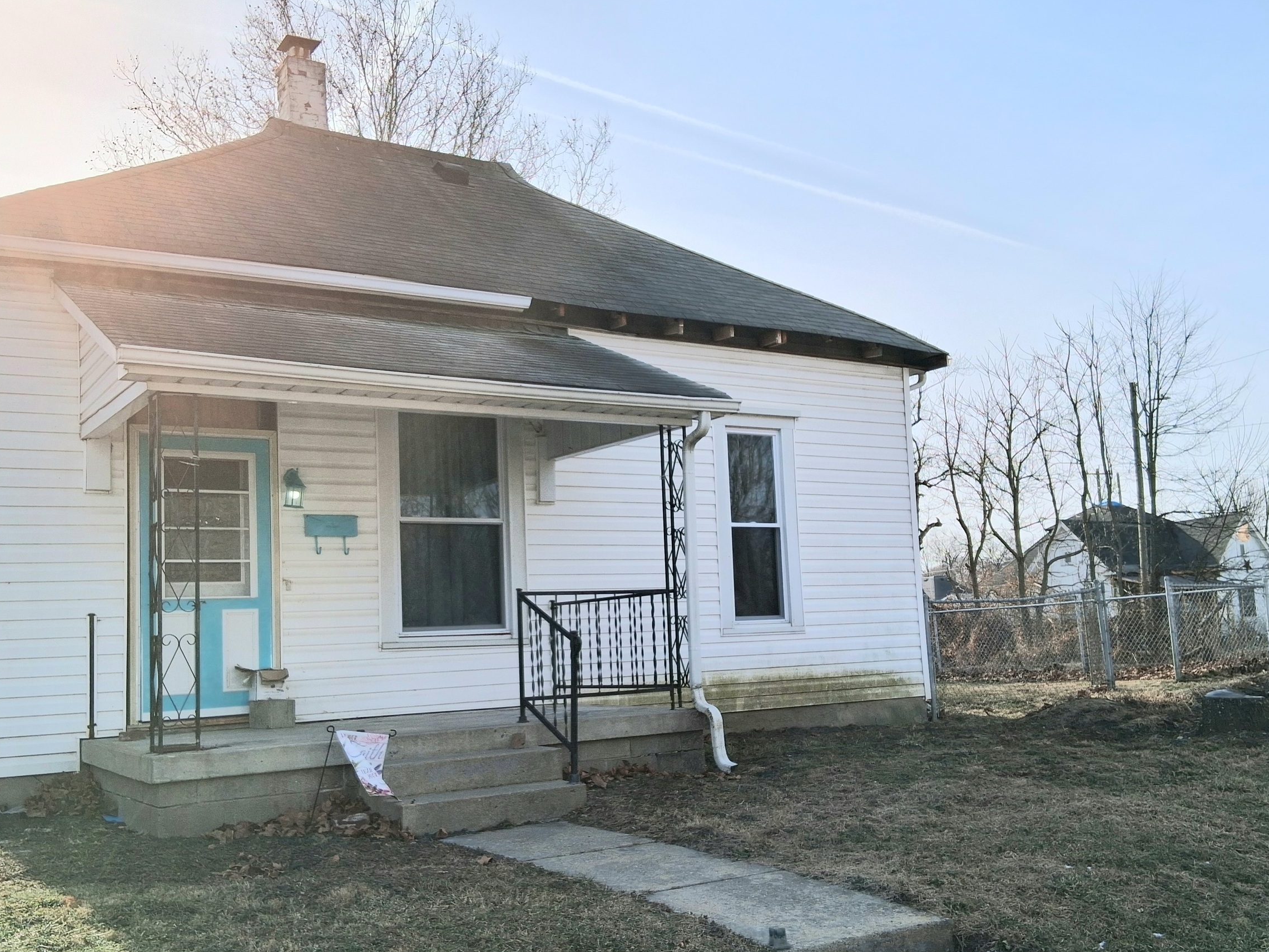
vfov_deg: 40.6
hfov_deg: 52.6
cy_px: 530
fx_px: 1283
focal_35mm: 35
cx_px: 660
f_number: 1.8
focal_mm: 3.98
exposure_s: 1/1667
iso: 25
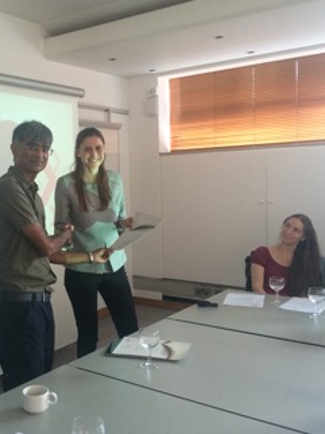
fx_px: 514
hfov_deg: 34.1
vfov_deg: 45.8
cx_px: 70
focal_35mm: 41
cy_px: 214
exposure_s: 1/30
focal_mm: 4.12
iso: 125
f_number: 2.2
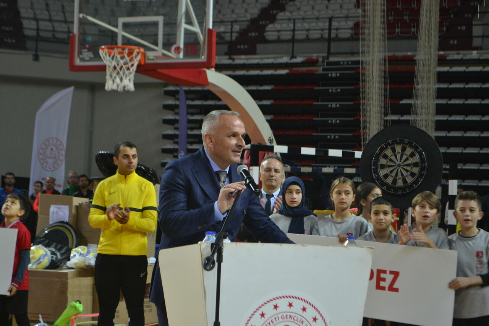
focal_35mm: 82
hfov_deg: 24.6
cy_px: 163
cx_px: 244
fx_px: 1120
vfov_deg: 16.5
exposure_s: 1/60
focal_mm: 55
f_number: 5.6
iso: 720
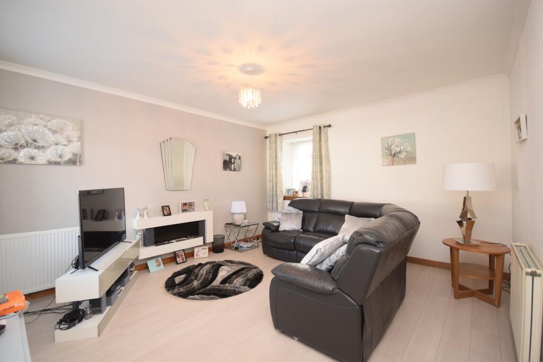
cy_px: 181
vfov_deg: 77.3
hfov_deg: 100.4
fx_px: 226
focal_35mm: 15
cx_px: 272
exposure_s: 1/60
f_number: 4
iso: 1250
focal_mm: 10
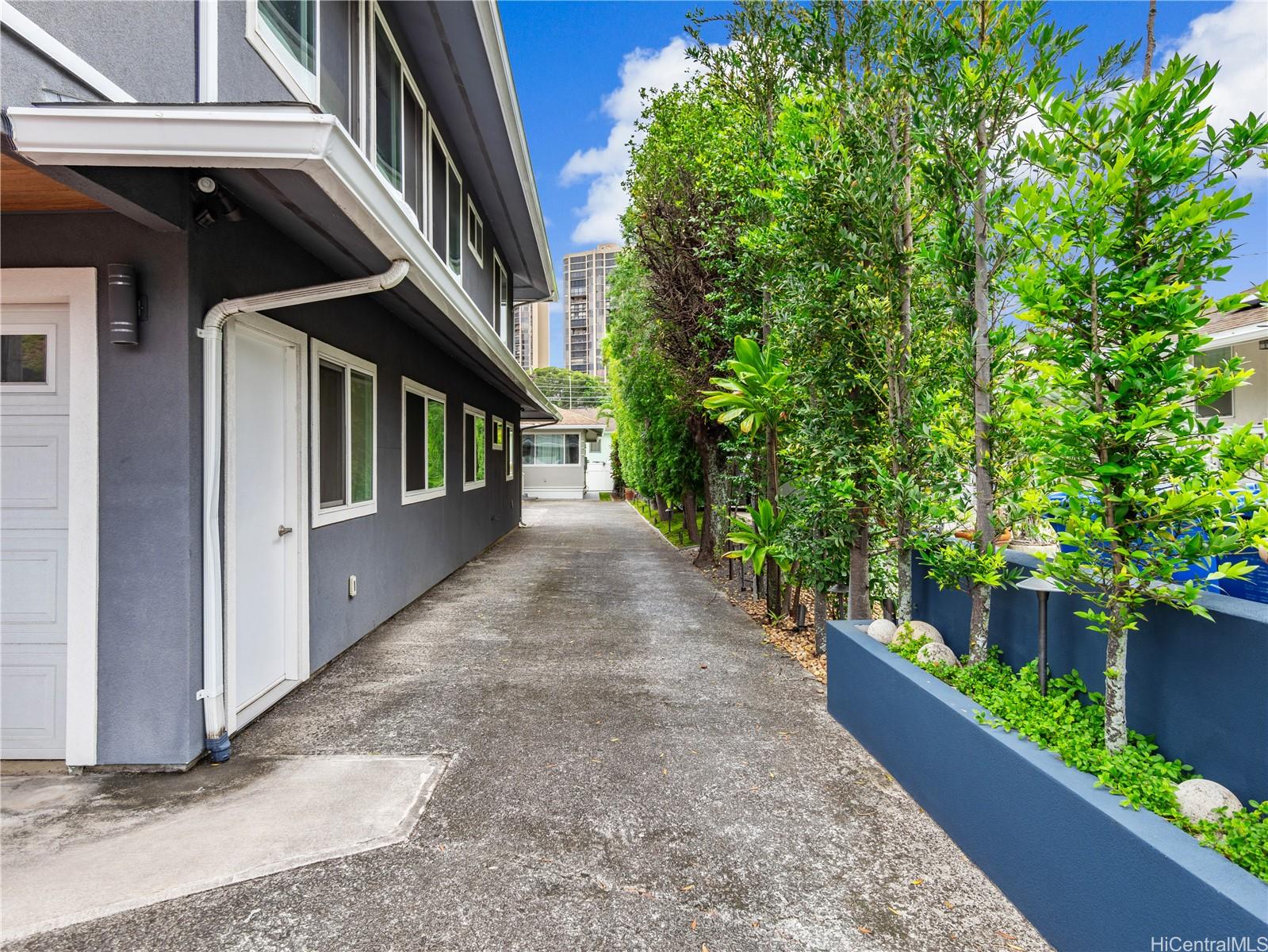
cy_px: 476
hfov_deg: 81.7
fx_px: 733
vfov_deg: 66.0
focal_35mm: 20
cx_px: 634
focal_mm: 10
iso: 125
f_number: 4
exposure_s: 1/1000
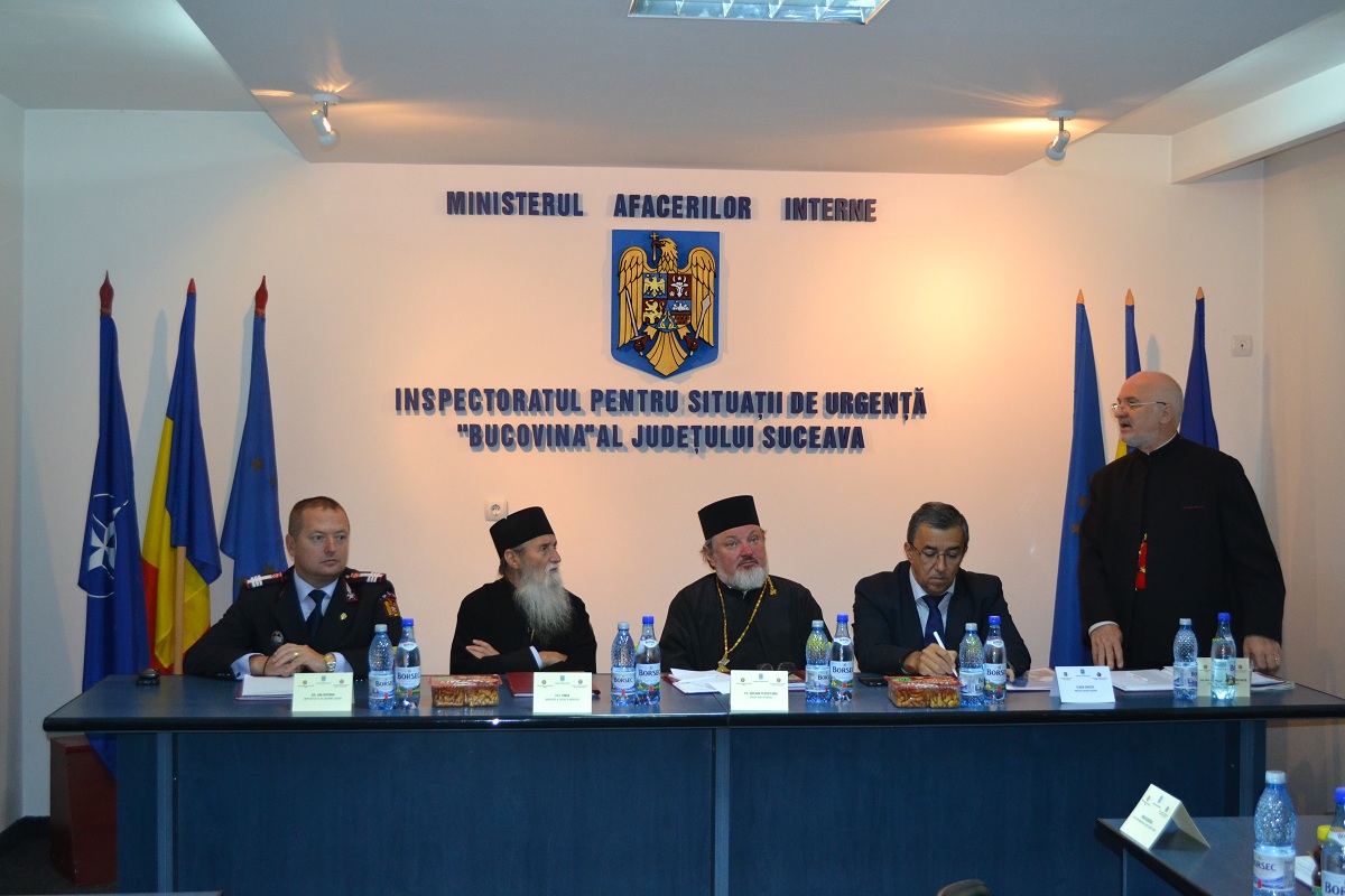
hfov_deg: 43.6
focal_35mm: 45
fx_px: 1681
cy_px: 448
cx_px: 672
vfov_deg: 29.9
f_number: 4.5
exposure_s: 1/60
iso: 1600
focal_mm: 30
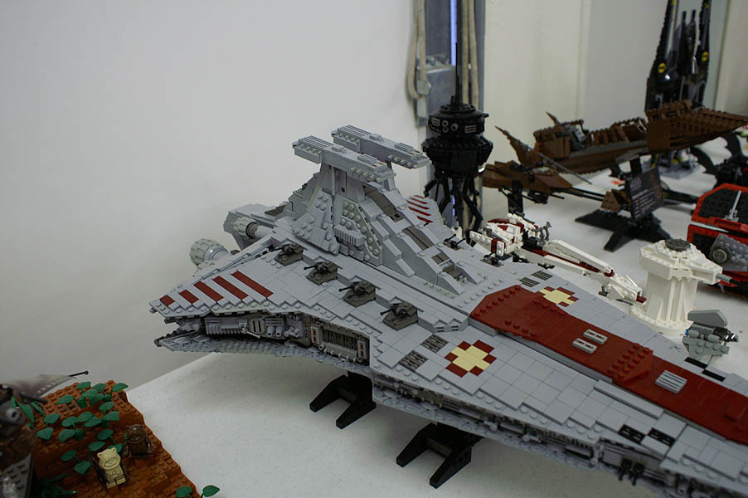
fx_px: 623
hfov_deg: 62.0
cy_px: 249
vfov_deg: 43.5
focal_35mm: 30
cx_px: 374
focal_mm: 20
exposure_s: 1/40
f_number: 4
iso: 500
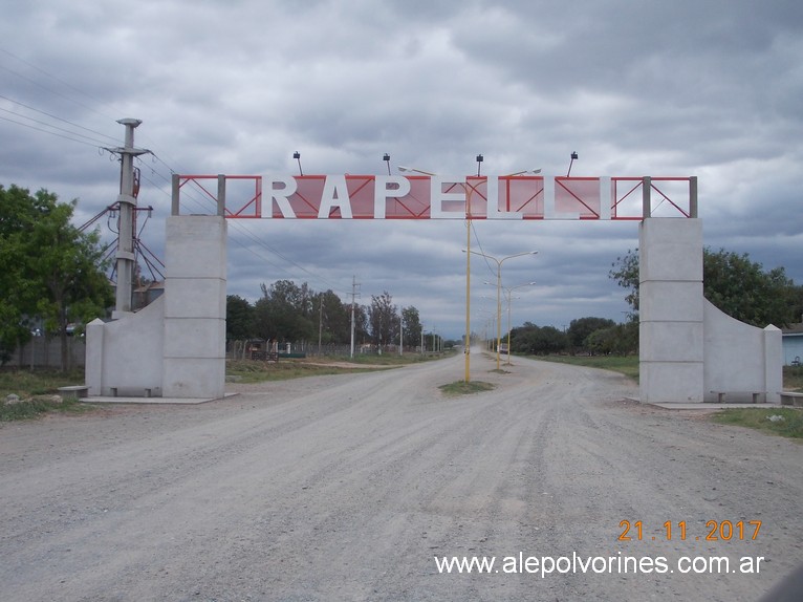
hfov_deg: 43.9
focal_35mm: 43
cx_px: 402
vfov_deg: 33.6
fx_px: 997
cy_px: 301
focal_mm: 6.1
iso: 80
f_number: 6.5
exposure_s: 1/250
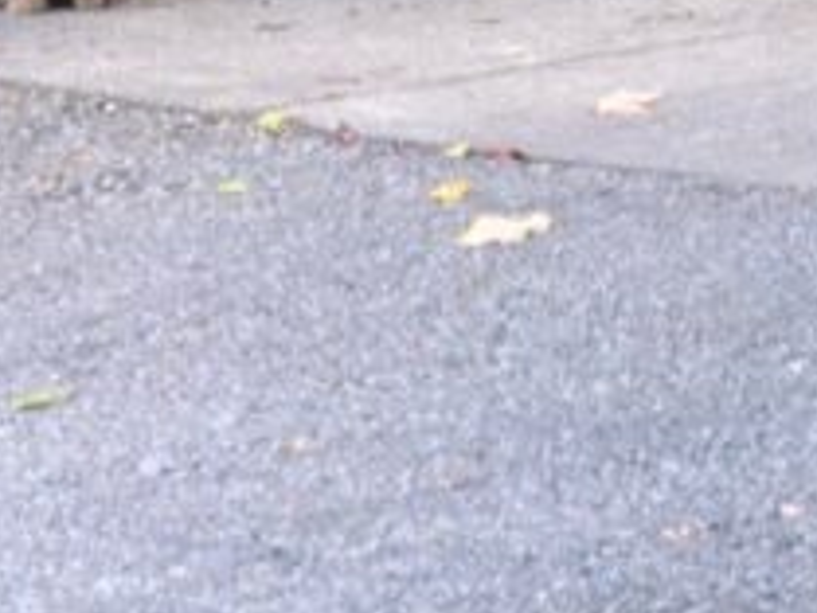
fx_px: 11076
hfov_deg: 4.2
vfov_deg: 3.2
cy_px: -213
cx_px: 805
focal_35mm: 469
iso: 400
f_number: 5.3
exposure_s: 1/60
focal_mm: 27.9
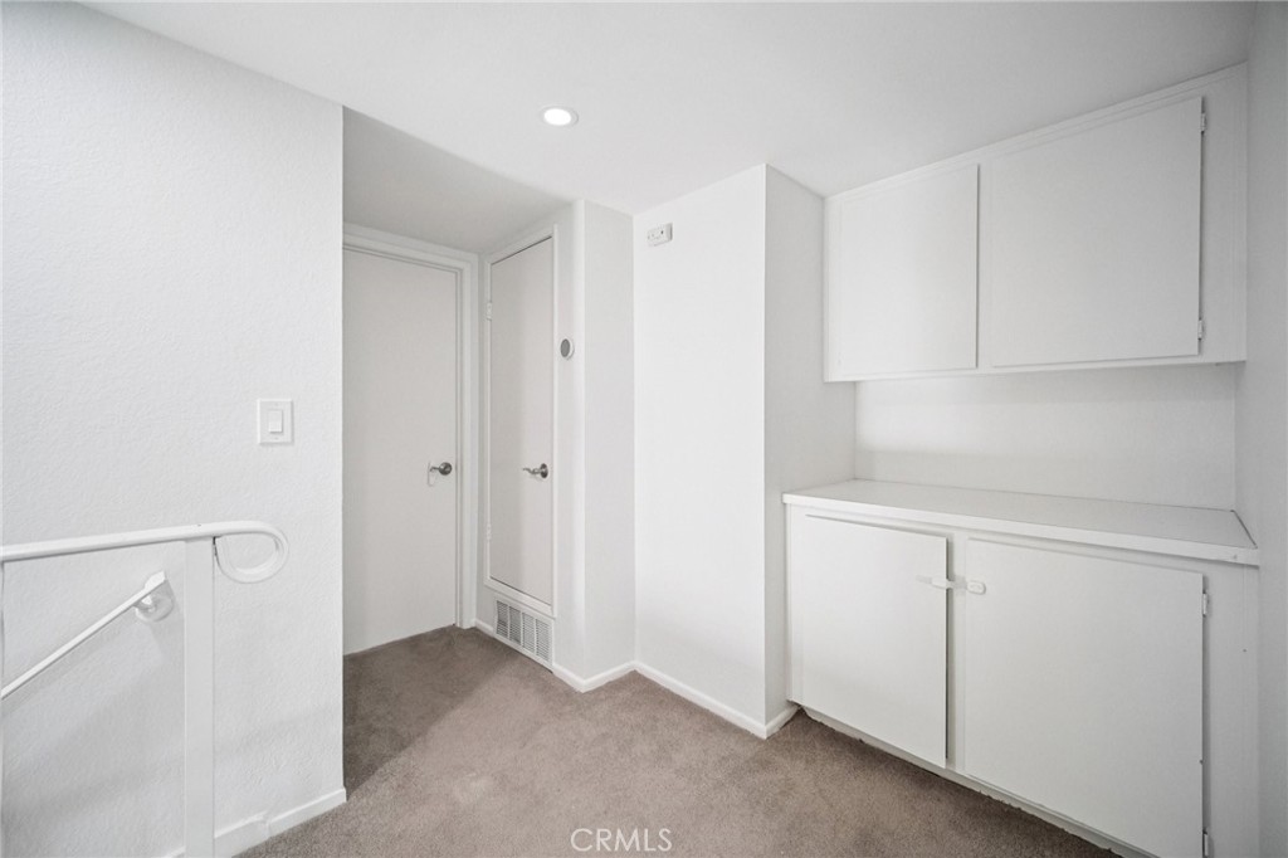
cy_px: 429
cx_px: 644
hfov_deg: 104.3
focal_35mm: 14
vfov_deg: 81.2
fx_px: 501
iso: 320
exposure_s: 1/9
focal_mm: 9
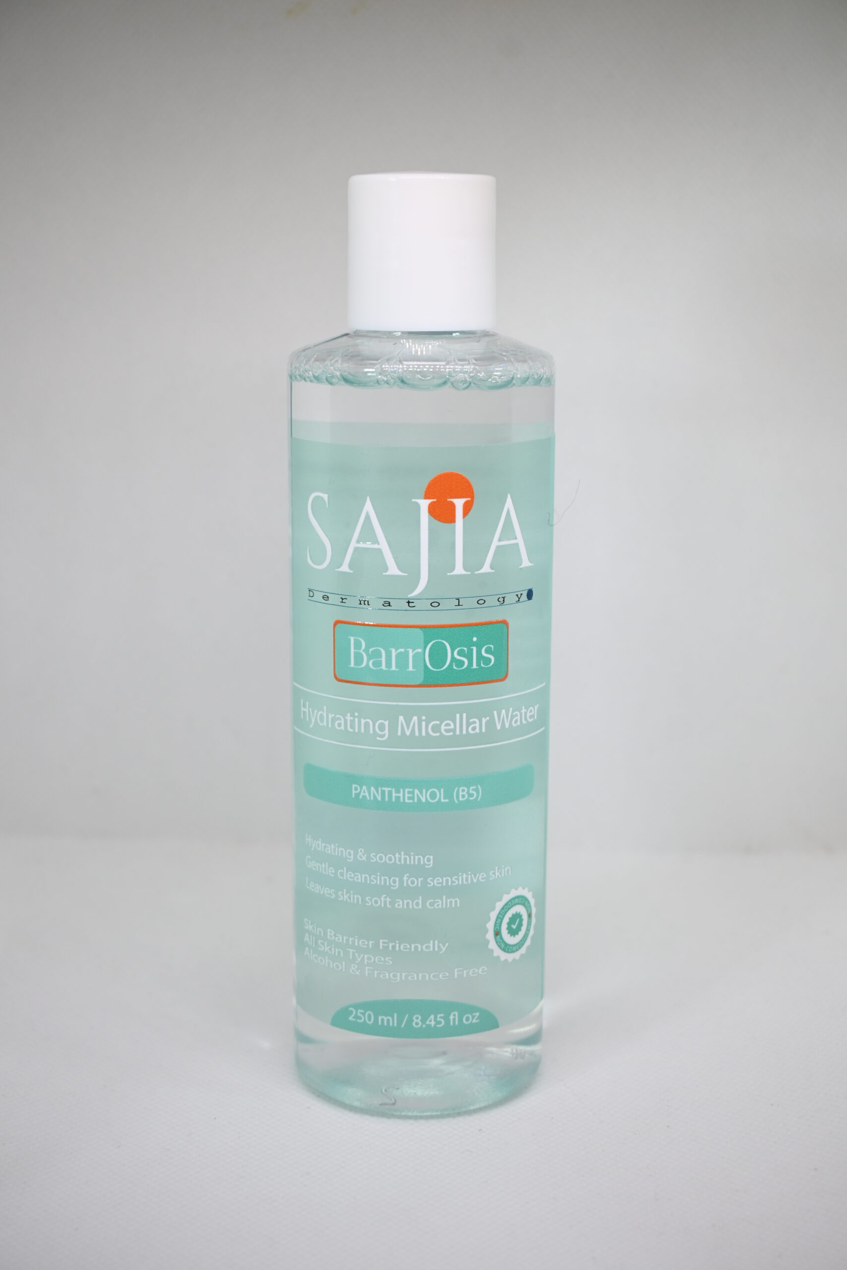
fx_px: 1799
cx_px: 424
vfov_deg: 38.9
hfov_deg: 26.5
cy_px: 635
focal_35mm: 51
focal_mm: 34
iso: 250
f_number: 5
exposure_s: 1/100
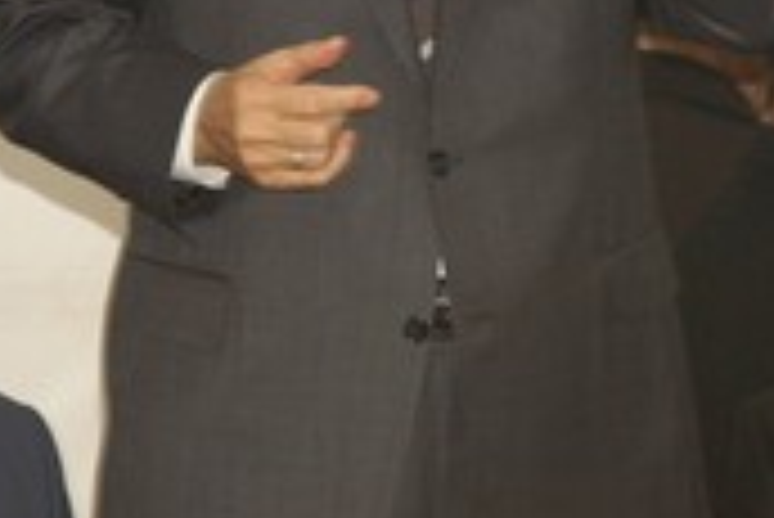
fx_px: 5917
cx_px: 324
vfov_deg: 5.0
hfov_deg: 7.5
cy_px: 41
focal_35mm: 275
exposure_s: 1/60
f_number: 4.5
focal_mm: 70
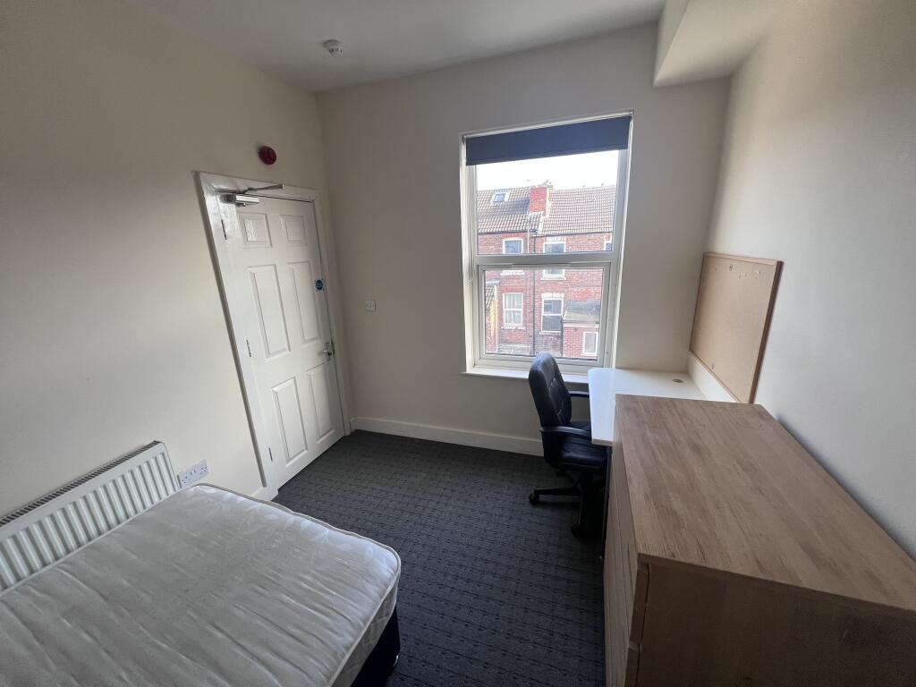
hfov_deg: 106.2
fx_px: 344
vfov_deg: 89.9
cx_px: 458
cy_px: 344
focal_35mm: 13
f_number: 1.8
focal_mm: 1.57
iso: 64
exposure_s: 1/100
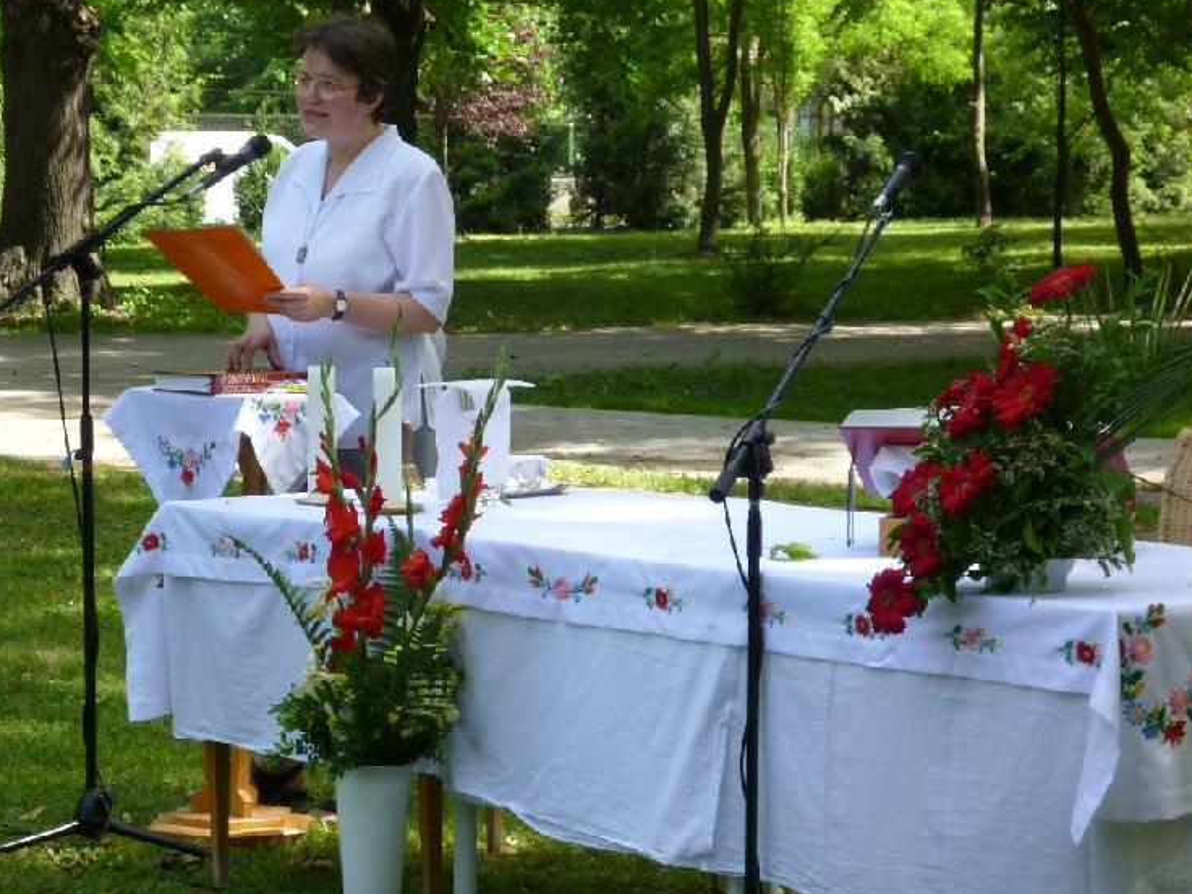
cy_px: 415
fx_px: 4304
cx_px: 591
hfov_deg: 15.8
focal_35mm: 125
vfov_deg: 11.9
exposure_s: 1/100
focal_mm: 20.5
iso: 160
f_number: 6.1
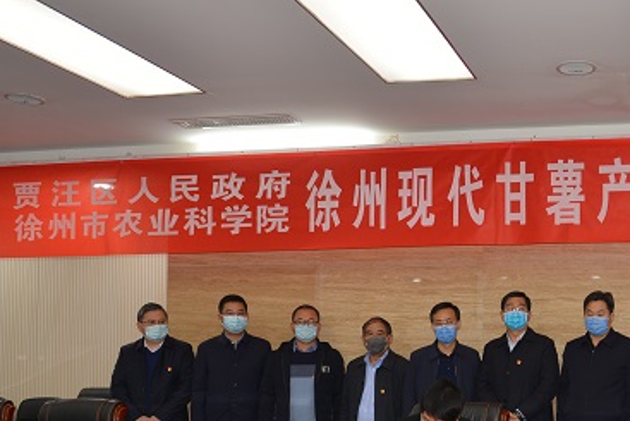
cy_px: 314
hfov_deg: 37.6
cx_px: 568
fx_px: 858
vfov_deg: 27.2
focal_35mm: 49
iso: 200
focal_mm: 24
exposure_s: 1/60
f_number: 3.5
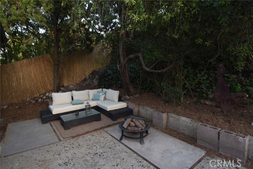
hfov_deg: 90.0
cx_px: 126
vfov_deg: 67.3
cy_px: 84
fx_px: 126
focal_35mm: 18
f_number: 18
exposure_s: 1/3
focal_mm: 12
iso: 320
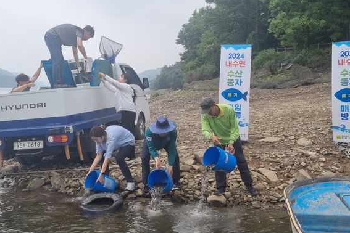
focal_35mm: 31
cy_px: 135
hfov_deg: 60.3
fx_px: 301
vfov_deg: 42.2
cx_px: 178
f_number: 1.8
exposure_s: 1/1988
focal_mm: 5.4
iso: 50
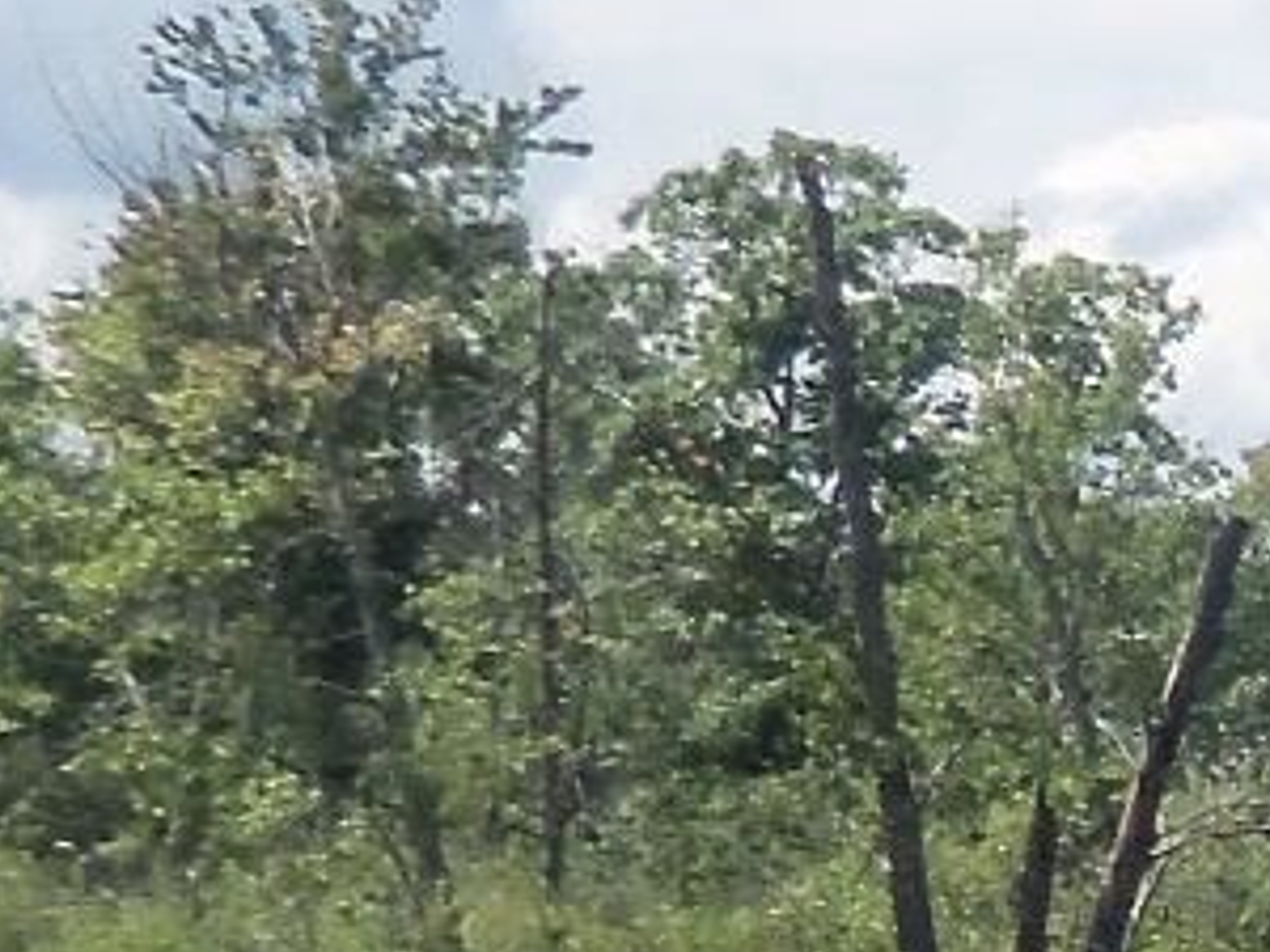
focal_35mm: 334
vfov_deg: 4.4
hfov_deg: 5.7
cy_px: 1650
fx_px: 12254
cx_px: 3336
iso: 64
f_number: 4.6
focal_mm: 8.7
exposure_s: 1/500
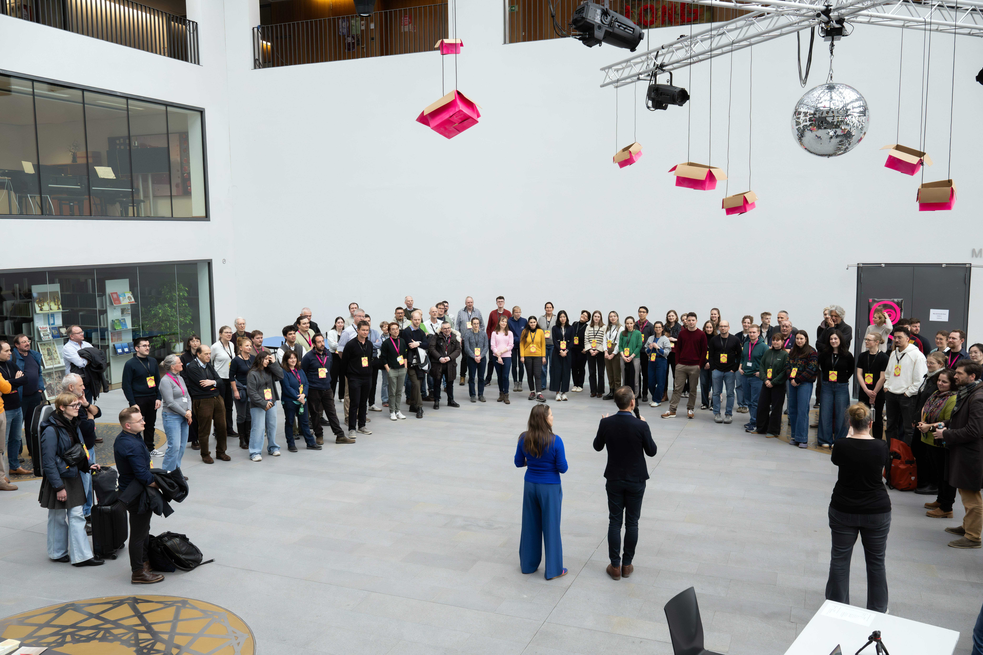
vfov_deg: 43.0
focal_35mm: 30
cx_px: 492
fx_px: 833
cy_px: 328
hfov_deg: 61.1
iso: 2500
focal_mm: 30.5
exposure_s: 1/160
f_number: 9
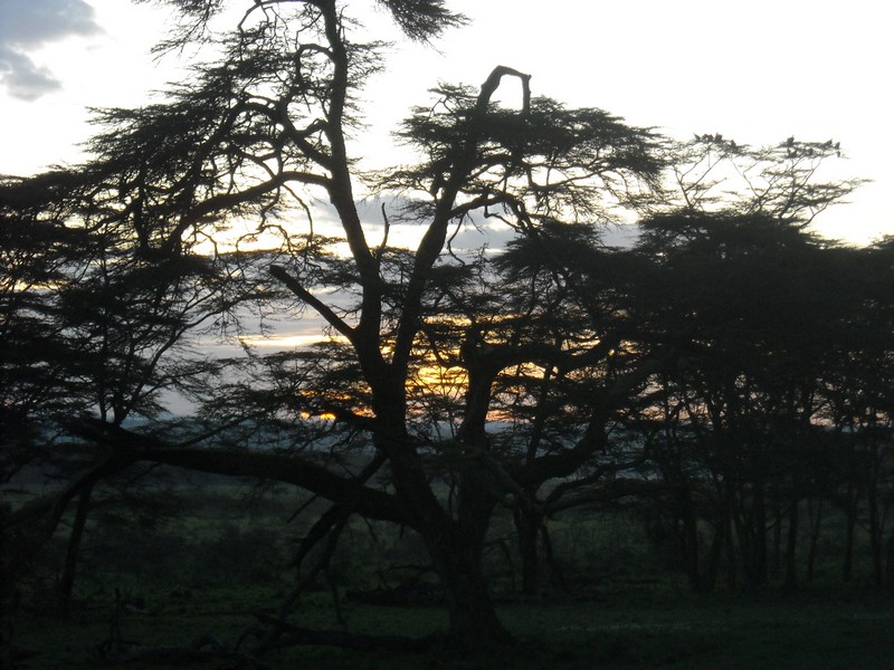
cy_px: 335
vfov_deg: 14.1
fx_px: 2712
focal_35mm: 105
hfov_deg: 18.7
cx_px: 447
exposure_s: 1/218
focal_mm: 17.1
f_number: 4.7
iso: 322
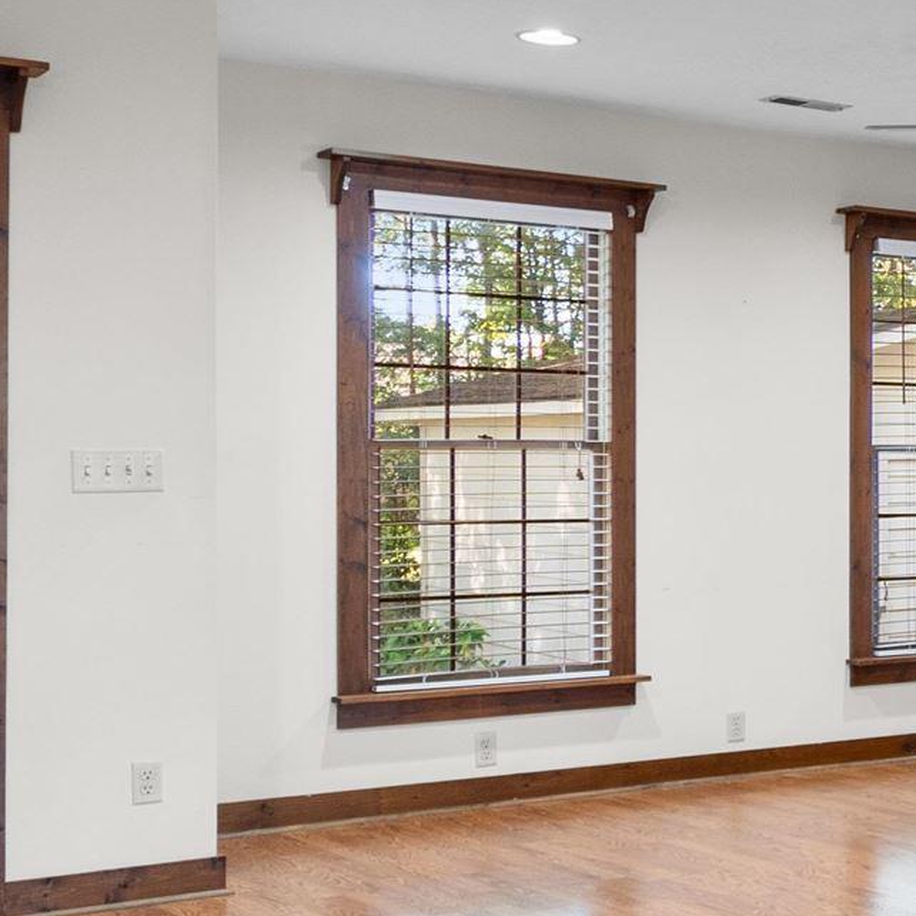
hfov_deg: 22.9
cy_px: 451
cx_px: 1370
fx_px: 1826
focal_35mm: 61
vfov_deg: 28.2
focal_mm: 10
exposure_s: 2.5
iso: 100
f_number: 4.5
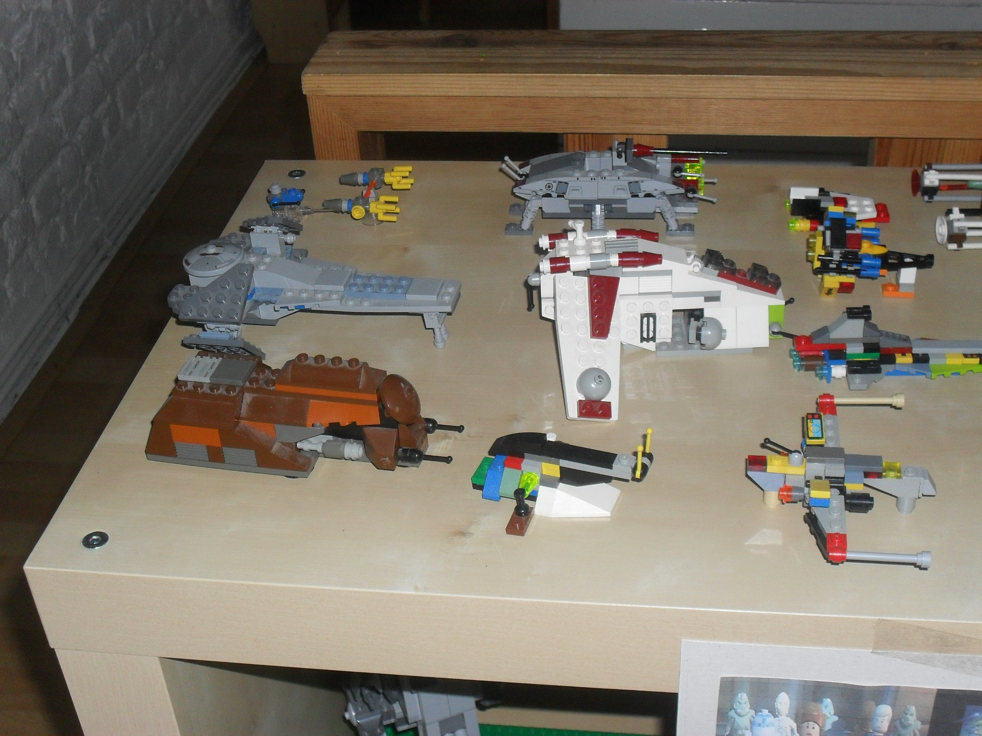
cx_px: 491
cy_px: 368
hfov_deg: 38.9
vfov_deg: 29.7
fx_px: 1390
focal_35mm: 49
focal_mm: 8.7
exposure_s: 1/45
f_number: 3.9
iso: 200
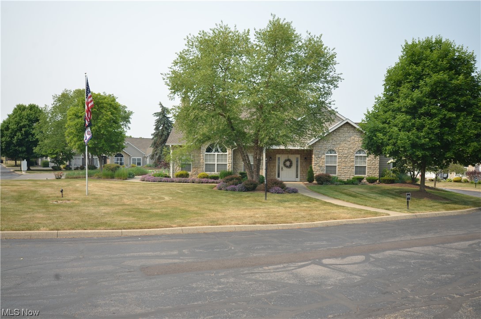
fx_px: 400
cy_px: 160
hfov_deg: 62.0
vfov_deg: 43.4
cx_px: 240
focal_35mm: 30
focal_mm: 20
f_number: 8
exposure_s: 1/250
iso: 200
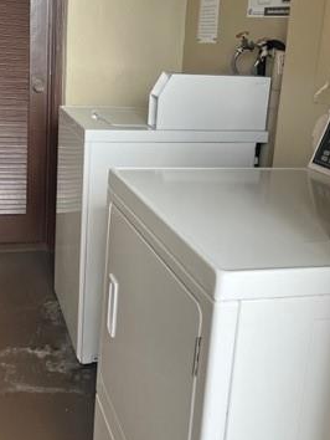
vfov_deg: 40.2
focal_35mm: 47
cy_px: 174
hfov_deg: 30.8
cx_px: 135
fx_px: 597
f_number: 1.6
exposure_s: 1/121
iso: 80
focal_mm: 5.1
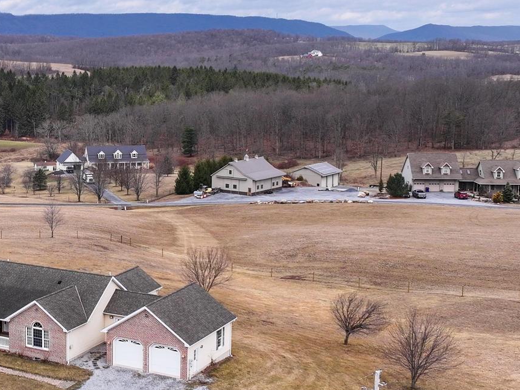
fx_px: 856
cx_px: 31
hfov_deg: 31.8
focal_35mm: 57
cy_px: 172
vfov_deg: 25.6
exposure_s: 1/240
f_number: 2.8
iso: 120
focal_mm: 12.29
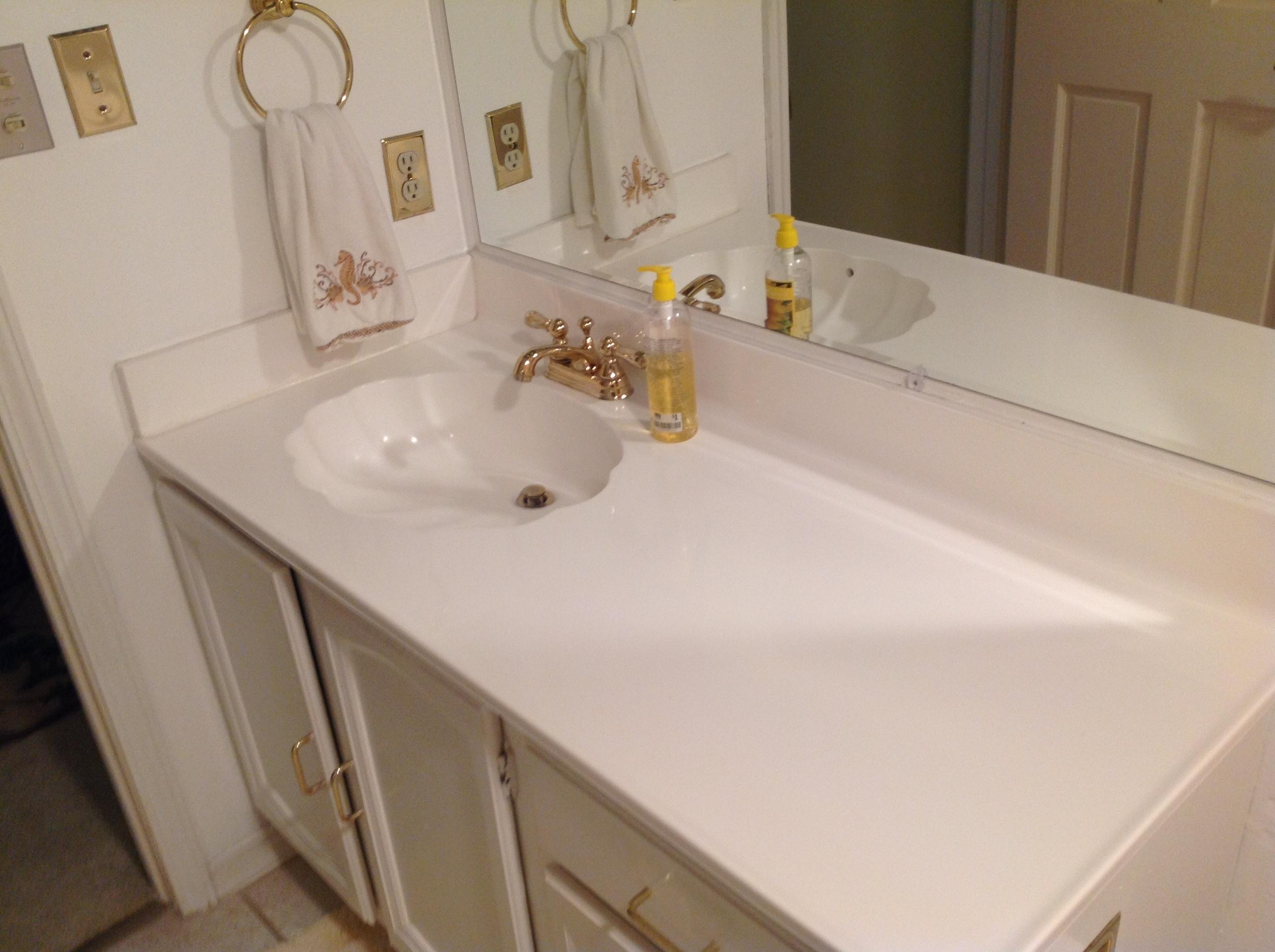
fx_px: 1287
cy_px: 476
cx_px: 638
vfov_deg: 40.6
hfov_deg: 52.7
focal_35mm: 35
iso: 80
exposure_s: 1/15
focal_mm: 4.28
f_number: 2.4
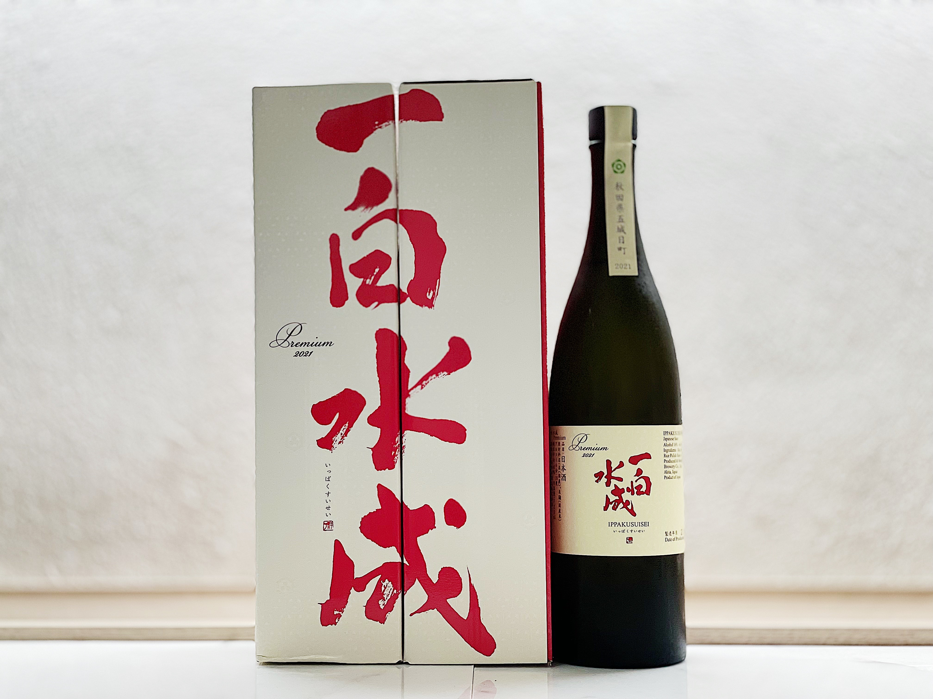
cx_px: 466
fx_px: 1402
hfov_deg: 36.8
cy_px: 350
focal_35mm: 52
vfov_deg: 28.0
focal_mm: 6
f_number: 2
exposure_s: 1/100
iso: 100
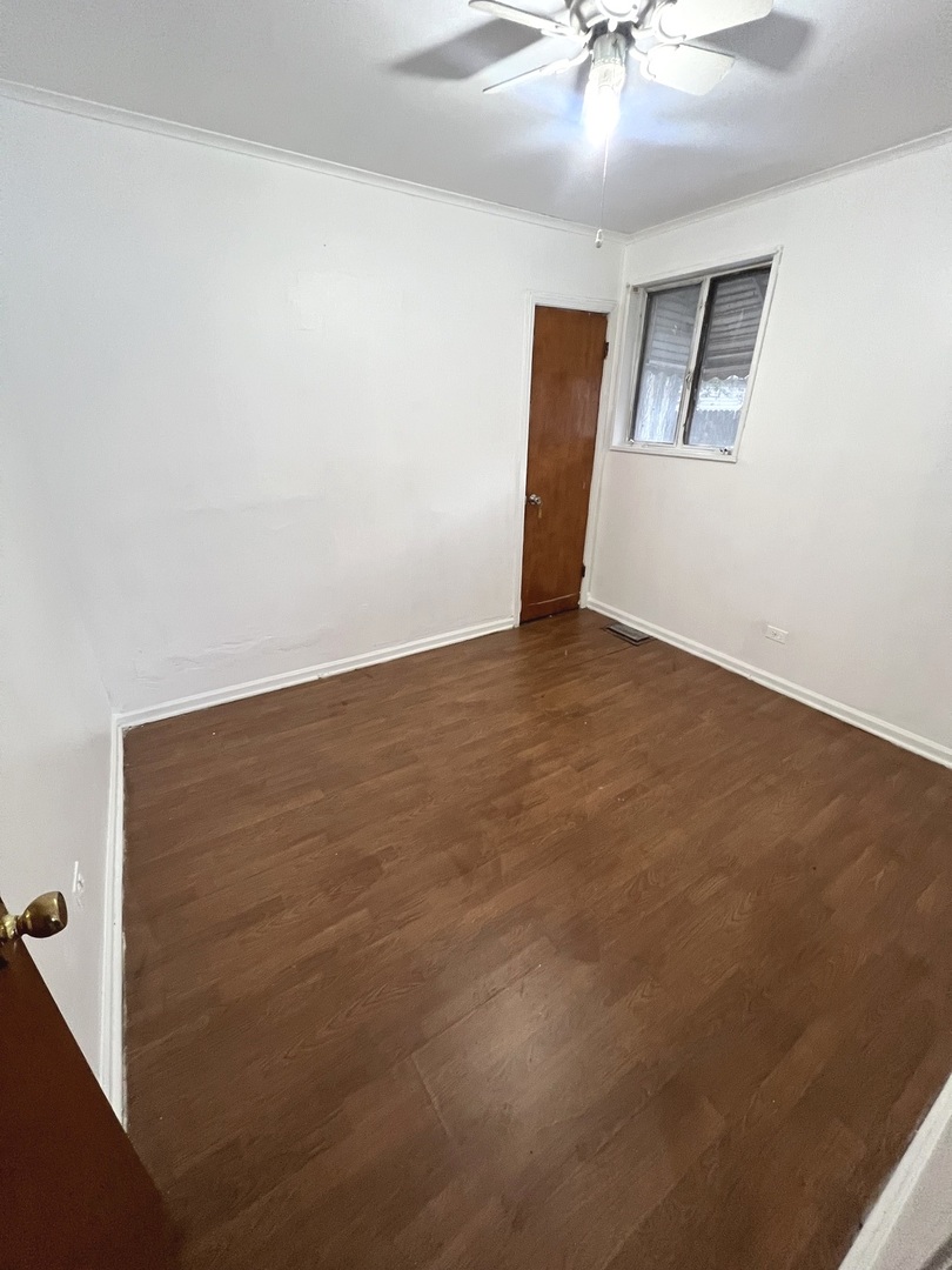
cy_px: 635
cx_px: 476
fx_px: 477
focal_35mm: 13
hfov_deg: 89.9
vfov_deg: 106.2
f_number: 1.8
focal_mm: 1.57
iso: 320
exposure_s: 1/60
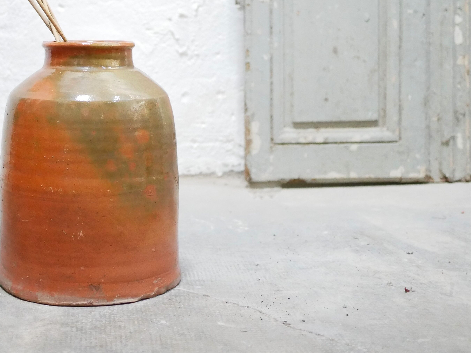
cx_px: 141
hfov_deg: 28.3
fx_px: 925
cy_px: 75
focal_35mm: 68
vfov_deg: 21.4
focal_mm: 20
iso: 2500
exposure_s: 1/60
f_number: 1.7
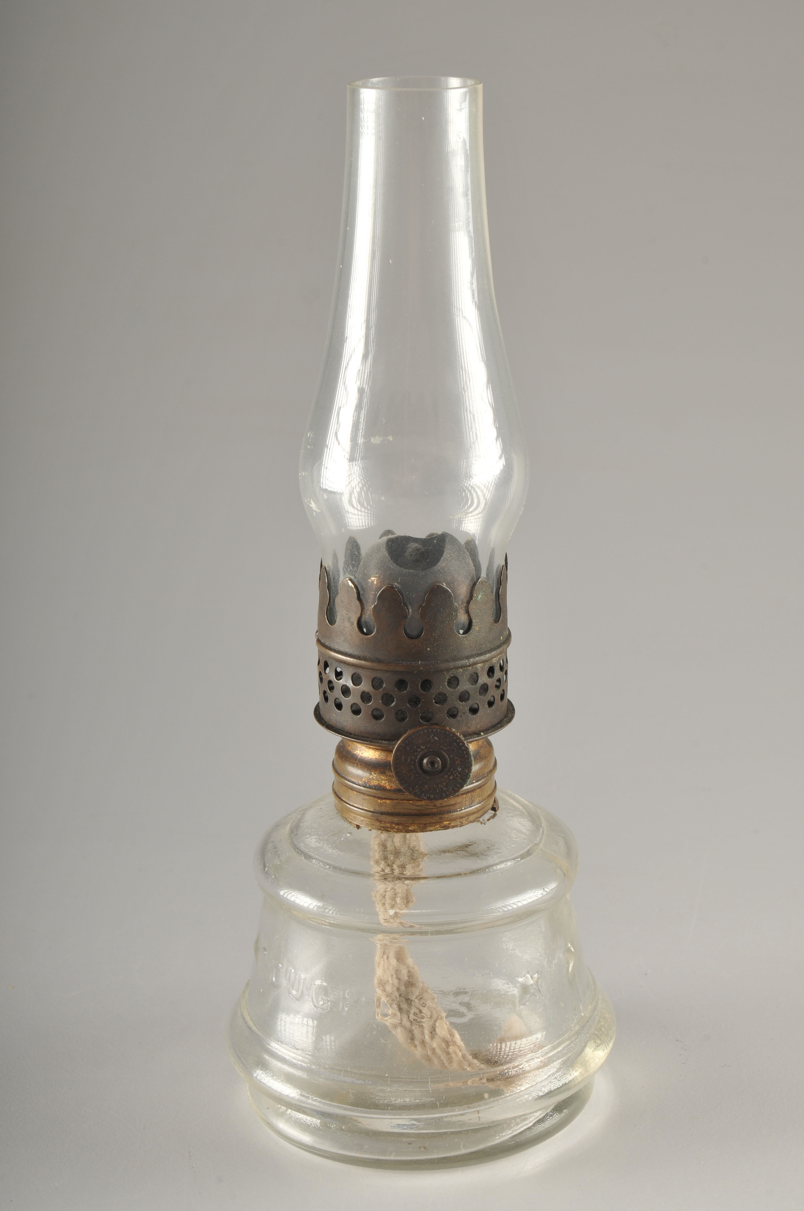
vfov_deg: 24.6
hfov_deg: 16.5
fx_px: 2771
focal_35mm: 82
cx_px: 402
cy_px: 606
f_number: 16
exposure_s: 1/250
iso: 100
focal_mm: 55
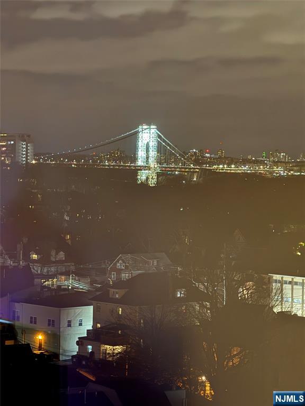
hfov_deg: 12.3
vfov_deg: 16.4
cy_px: 203
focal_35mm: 120
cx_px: 152
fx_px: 1410
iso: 1600
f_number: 2.8
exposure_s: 1/7
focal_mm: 15.66
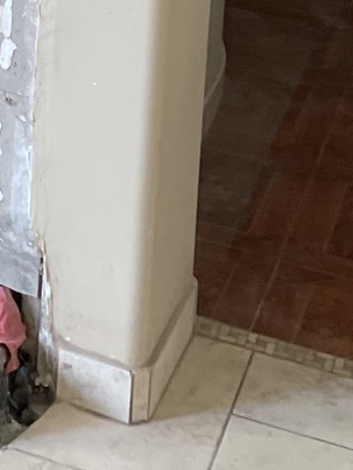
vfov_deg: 12.9
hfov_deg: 10.5
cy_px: -476
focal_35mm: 132
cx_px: -289
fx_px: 1792
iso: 125
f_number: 1.6
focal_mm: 4.2
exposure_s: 1/110
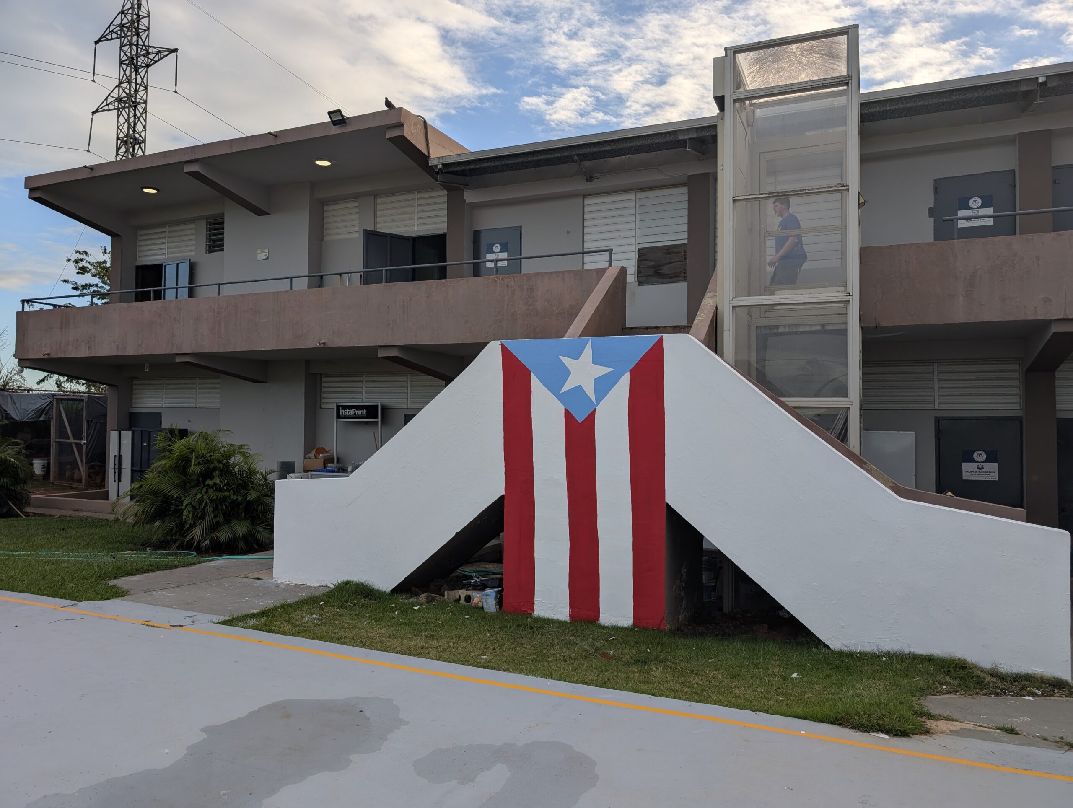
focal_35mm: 24
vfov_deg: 56.9
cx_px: 536
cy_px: 404
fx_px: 745
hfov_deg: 71.5
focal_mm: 6.9
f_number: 1.68
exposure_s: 1/601
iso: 20
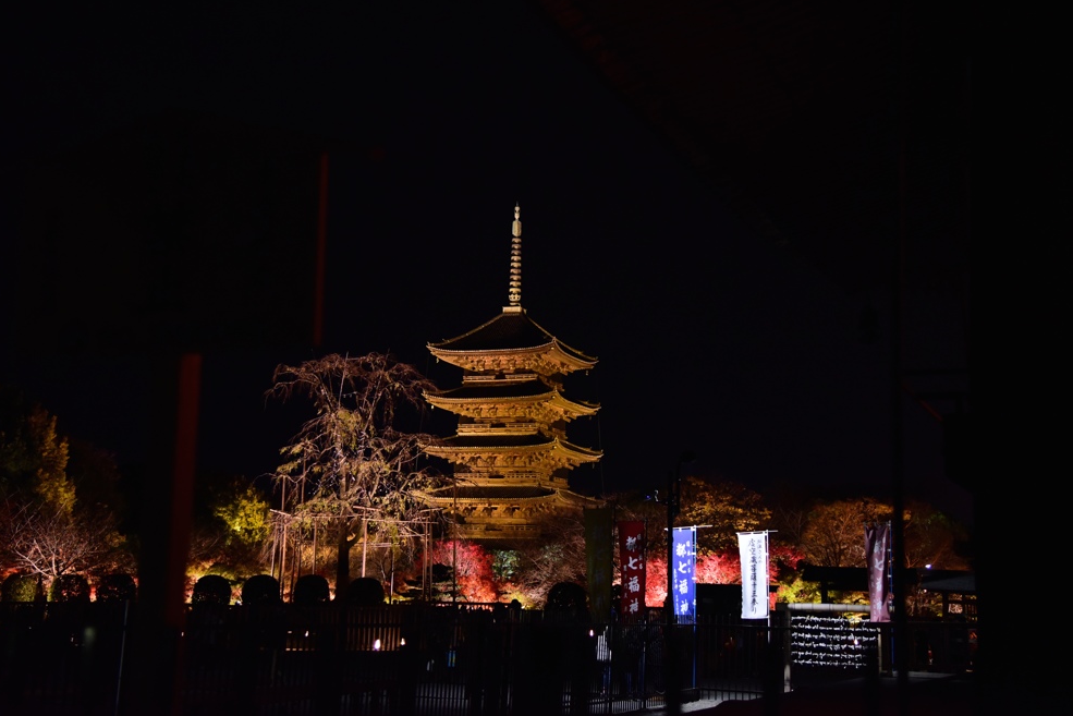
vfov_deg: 26.0
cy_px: 367
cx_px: 531
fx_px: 1550
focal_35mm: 52
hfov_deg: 38.2
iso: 4000
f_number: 4
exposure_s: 1/50
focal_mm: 50
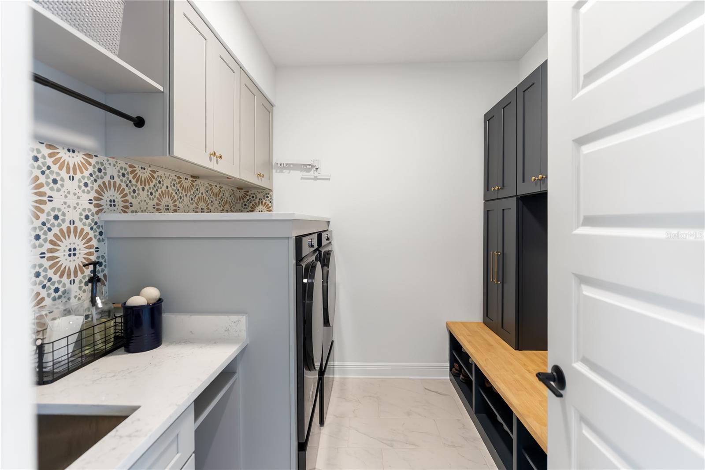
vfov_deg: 73.8
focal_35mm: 16
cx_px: 352
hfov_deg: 96.7
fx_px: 313
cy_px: 235
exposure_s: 1/30
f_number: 2.8
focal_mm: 16
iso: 320
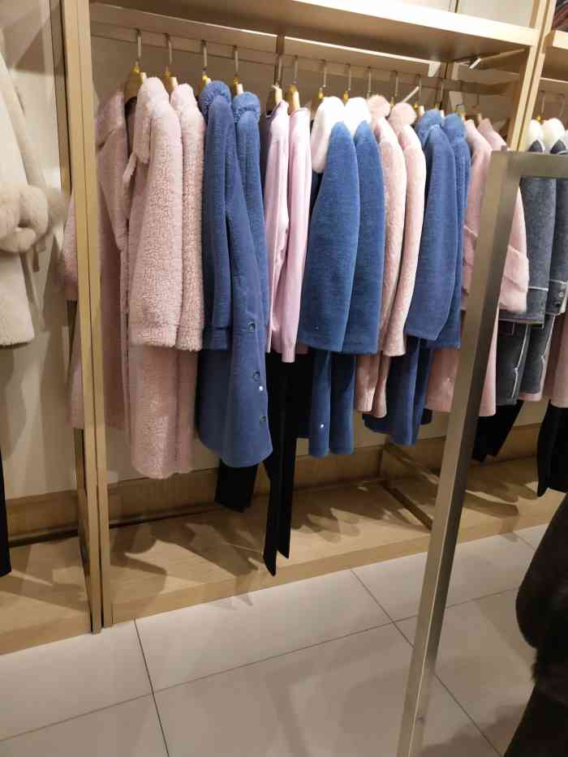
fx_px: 656
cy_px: 378
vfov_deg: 60.0
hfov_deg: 46.8
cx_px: 284
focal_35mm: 30
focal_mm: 3.95
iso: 127
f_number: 1.8
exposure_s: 1/100
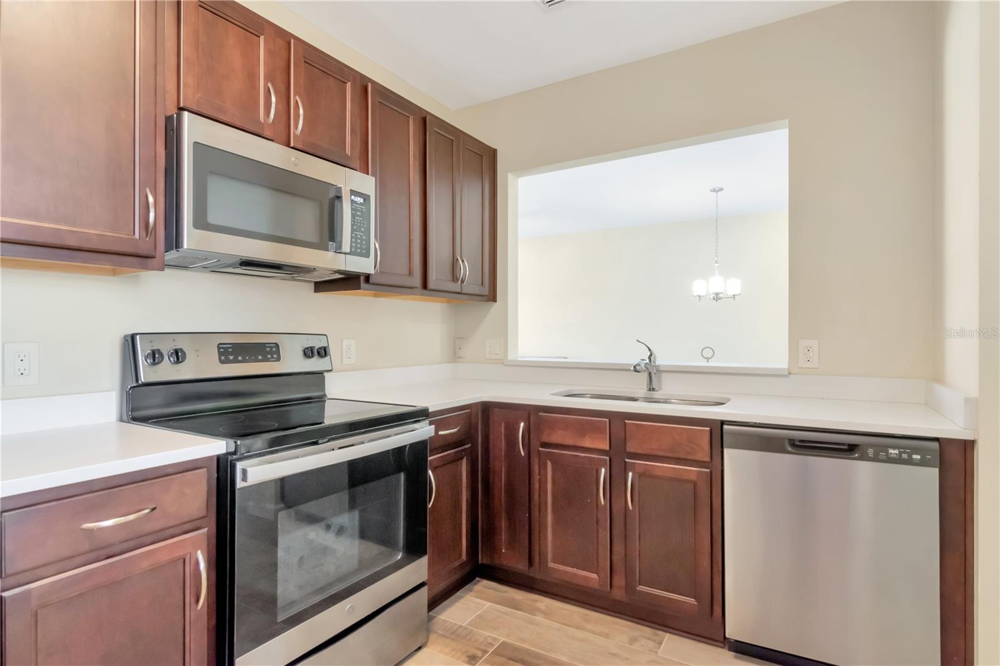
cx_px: 500
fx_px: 500
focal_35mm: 18
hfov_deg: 90.0
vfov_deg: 67.4
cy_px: 333
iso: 800
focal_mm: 12
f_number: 13
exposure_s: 1/5
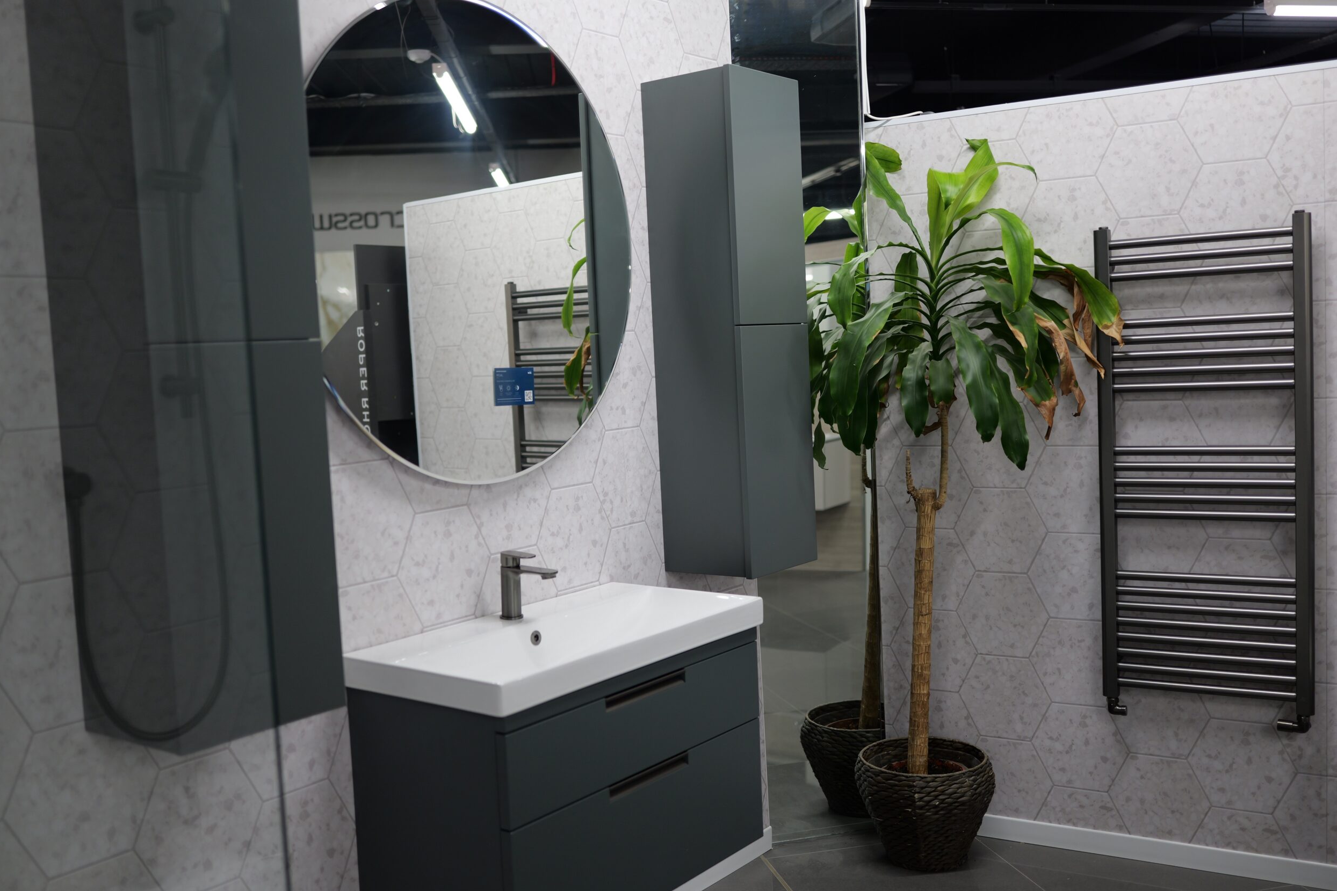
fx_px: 1337
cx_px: 667
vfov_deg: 36.9
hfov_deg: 53.1
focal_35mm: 36
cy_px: 450
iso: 250
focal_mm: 35
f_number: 1.8
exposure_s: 1/60
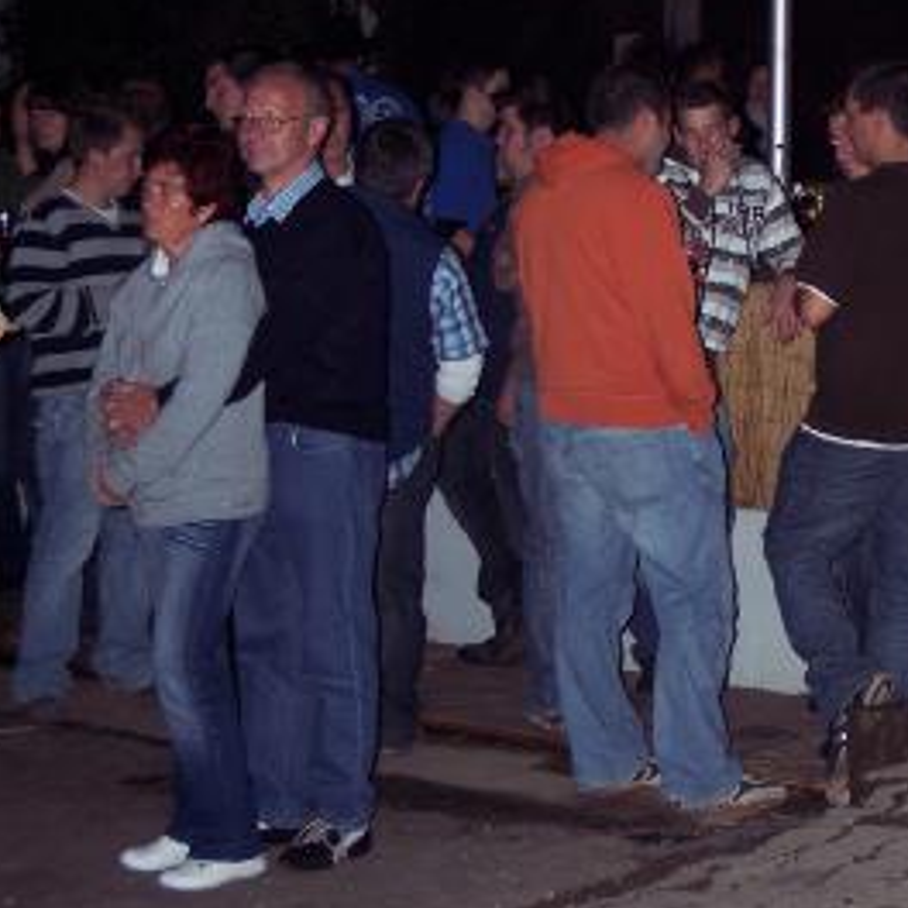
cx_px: 777
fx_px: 3235
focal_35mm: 109
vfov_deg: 16.0
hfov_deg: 15.8
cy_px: 325
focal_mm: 13.3
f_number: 3.4
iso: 140
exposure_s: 1/90
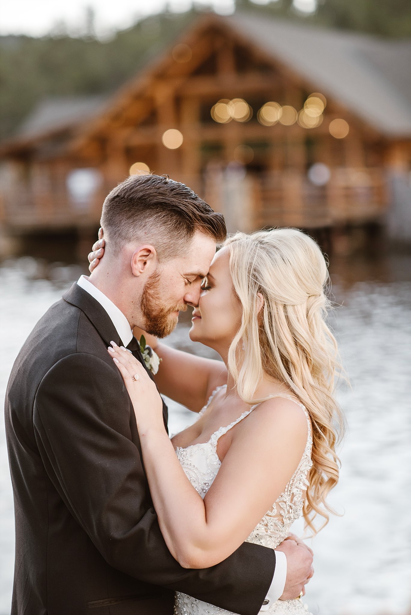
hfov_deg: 16.1
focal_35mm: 85
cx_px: 206
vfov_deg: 23.9
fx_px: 1454
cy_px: 308
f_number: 2.5
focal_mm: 85
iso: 200
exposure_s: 1/800
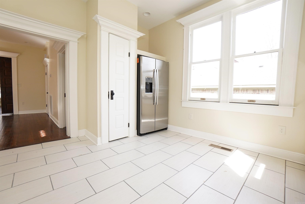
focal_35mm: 15
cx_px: 152
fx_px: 127
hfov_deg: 100.4
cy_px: 102
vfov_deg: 77.3
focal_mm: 10
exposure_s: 1/160
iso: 500
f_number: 5
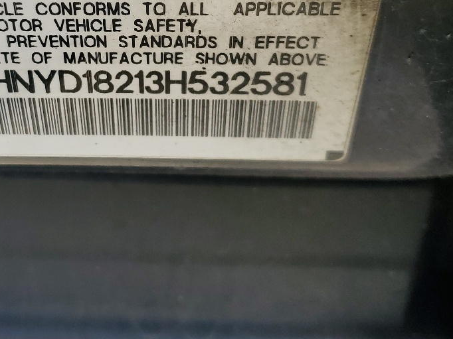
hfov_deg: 31.3
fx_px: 798
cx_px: 128
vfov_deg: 23.1
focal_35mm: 61
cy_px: 10
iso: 50
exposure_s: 1/909
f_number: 1.5
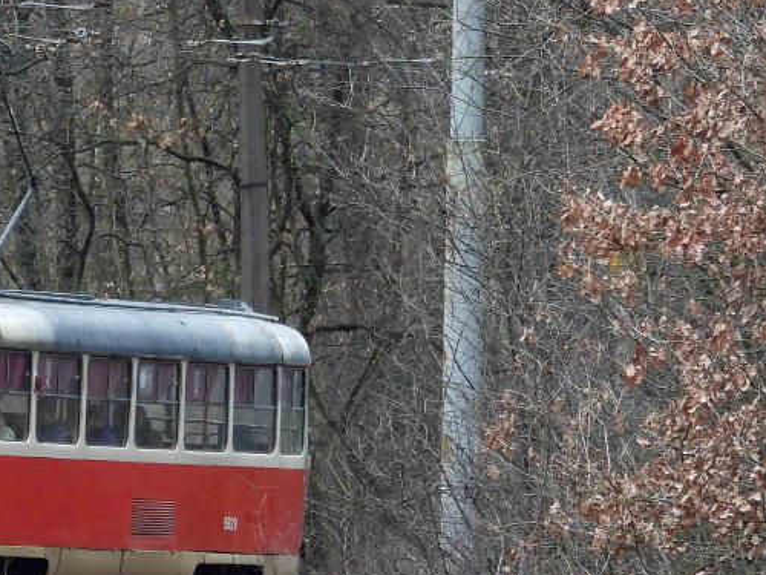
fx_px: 18411
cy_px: 289
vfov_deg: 1.8
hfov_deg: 2.4
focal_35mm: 832
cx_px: -208
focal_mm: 57.1
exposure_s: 1/125
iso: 180
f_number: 5
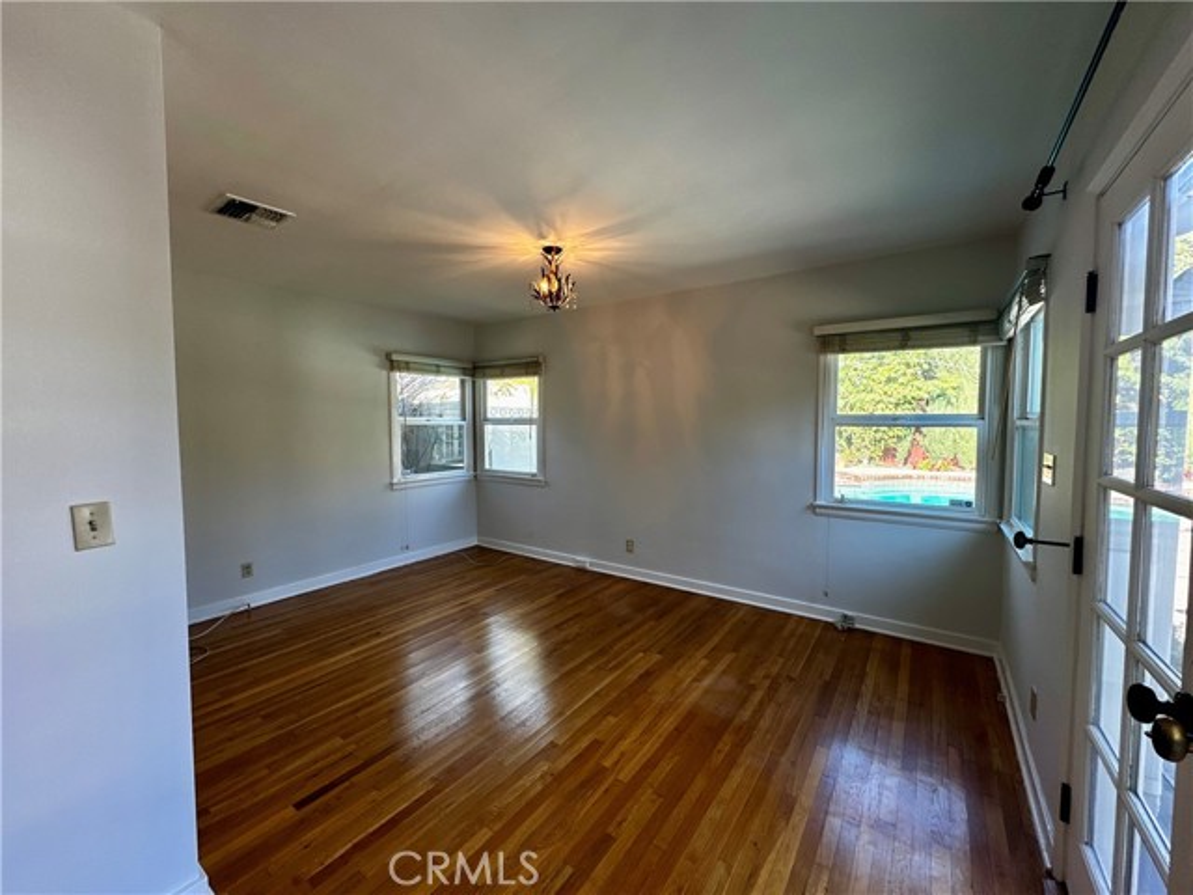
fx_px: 482
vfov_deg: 85.7
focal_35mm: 14
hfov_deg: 102.1
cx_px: 596
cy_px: 448
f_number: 2.2
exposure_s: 1/120
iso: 64
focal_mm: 2.22
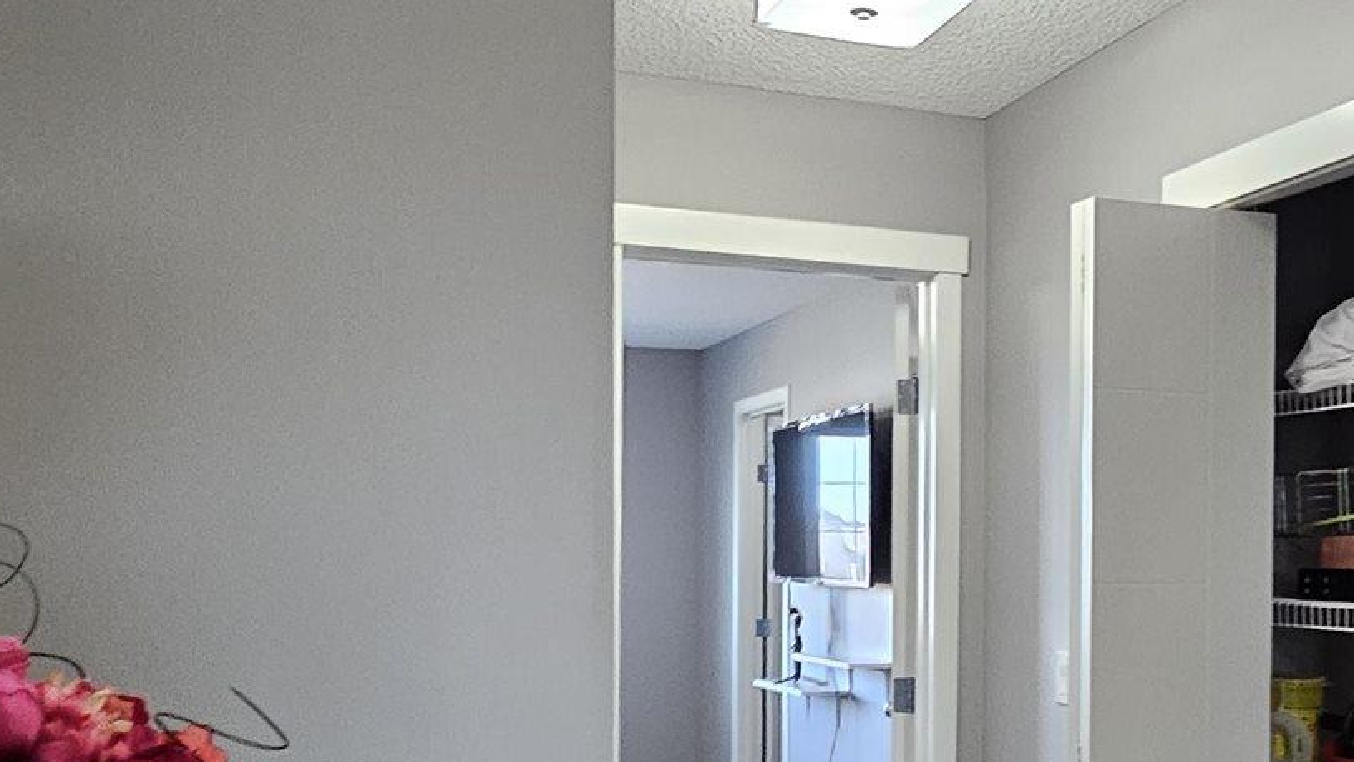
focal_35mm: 40
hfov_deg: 49.8
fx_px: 1436
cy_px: 599
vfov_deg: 29.1
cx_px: 879
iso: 320
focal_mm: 2.2
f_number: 2.2
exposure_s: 1/60
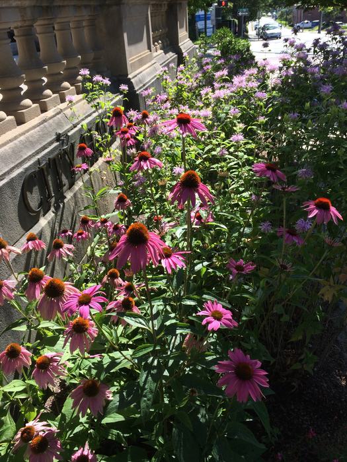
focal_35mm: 29
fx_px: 388
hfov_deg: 48.2
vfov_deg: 61.7
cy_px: 231
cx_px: 174
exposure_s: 1/892
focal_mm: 4.15
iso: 32
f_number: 2.2
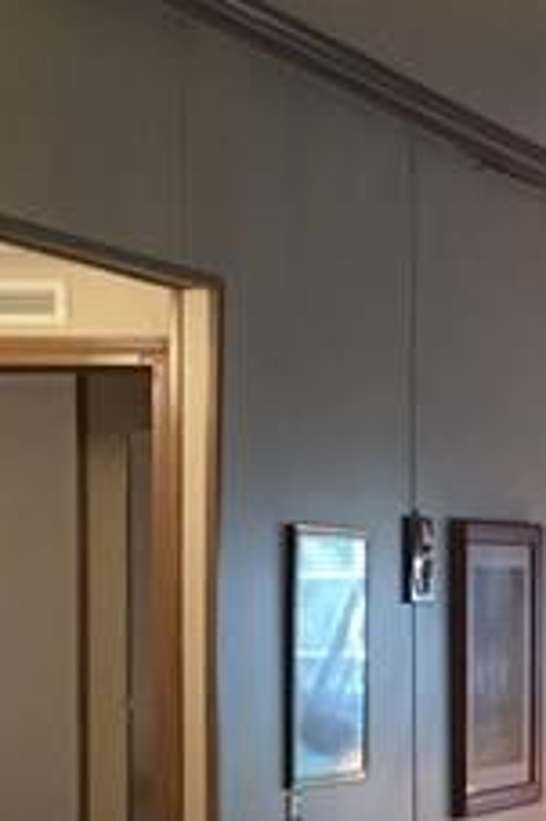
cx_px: 1349
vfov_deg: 14.9
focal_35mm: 136
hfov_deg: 9.0
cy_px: 752
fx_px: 3098
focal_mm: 4.15
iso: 64
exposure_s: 1/15
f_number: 2.2
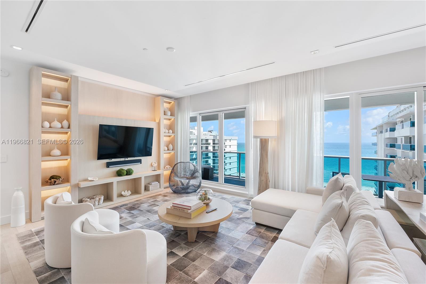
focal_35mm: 15
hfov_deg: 100.4
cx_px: 213
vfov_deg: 77.3
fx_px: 177
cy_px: 142
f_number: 8
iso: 800
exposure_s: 1/25
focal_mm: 10
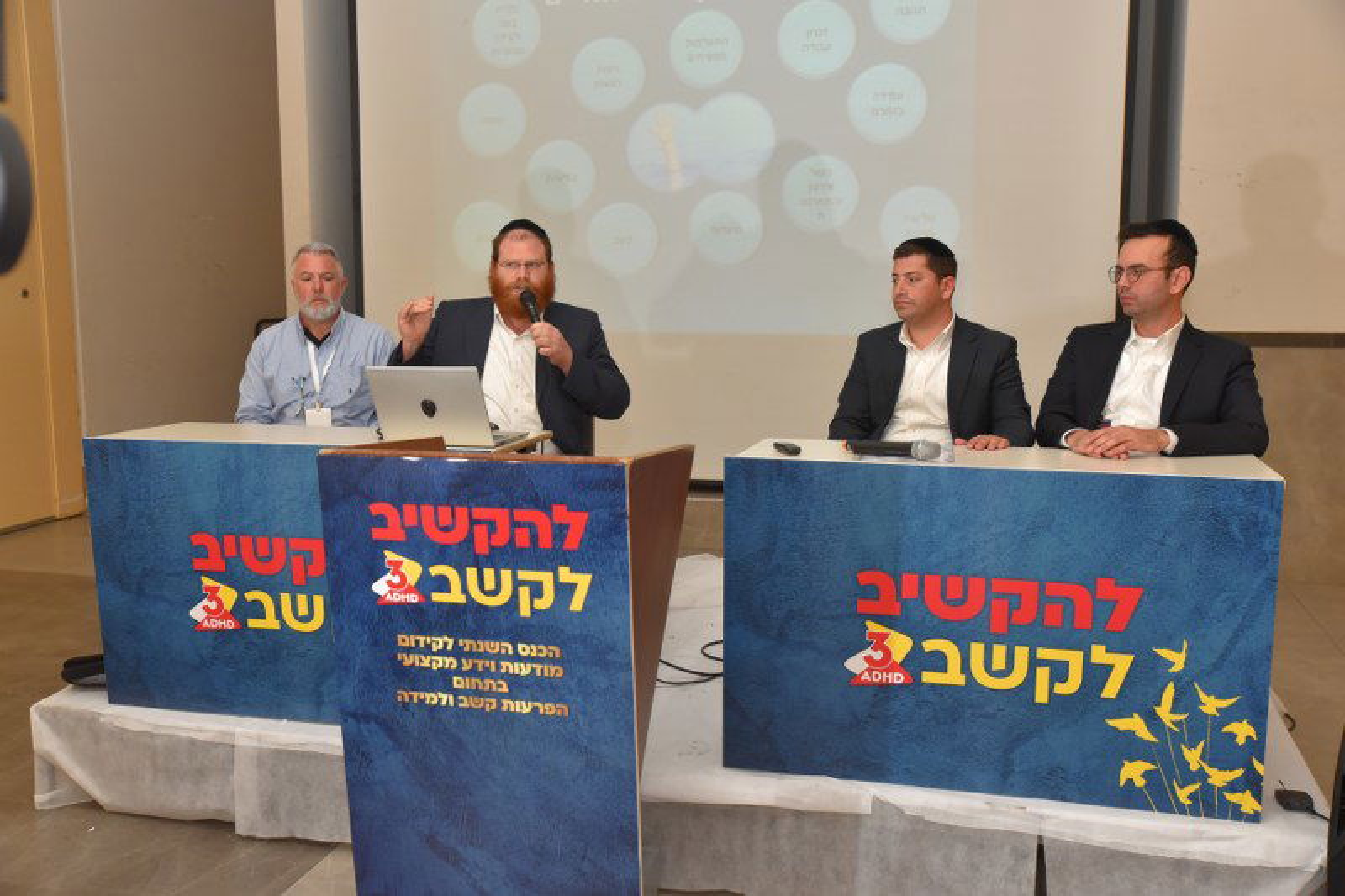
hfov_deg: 54.4
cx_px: 672
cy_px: 448
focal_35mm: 35
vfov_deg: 37.8
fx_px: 1307
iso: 1600
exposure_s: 1/160
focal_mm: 35
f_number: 5
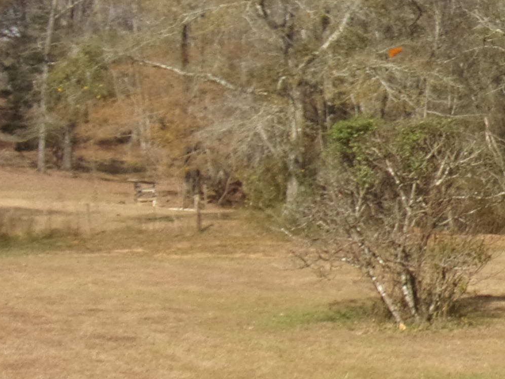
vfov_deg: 14.4
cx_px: 727
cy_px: 62
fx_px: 1488
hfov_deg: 17.6
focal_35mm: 102
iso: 80
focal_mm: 5.9
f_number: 3.7
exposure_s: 1/850
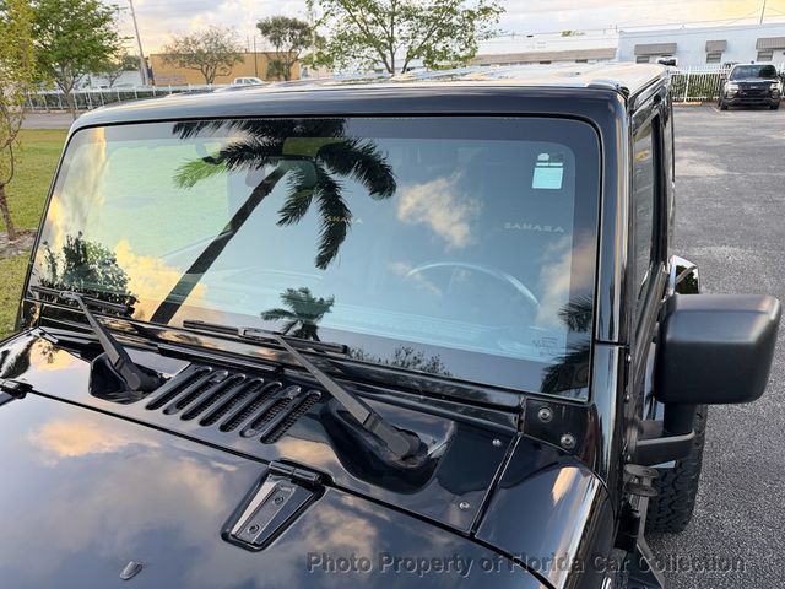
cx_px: 392
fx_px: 544
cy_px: 294
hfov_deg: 71.6
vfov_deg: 56.8
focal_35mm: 24
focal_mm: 6.76
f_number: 1.78
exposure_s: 1/162
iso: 64
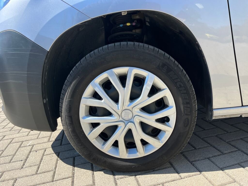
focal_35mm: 26
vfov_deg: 53.1
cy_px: 93
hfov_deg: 67.3
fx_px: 186
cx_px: 124
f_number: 1.6
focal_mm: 5.1
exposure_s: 1/1106
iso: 50
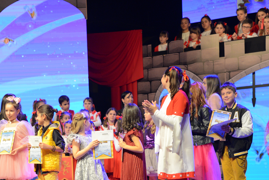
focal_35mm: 104
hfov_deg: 19.3
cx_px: 37
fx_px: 777
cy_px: 149
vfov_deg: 13.1
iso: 1250
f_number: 3.2
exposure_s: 1/250
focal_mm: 58
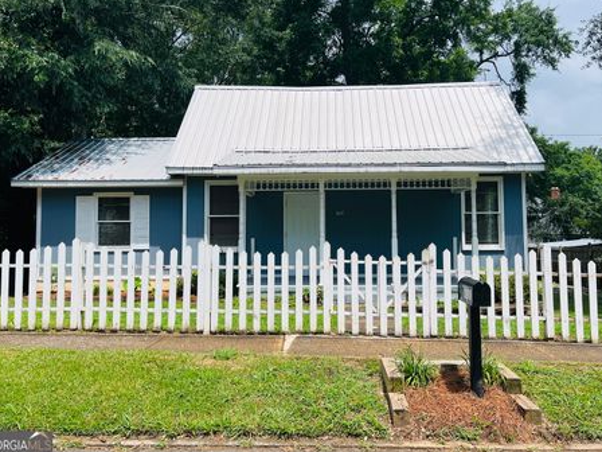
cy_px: 204
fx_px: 504
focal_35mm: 29
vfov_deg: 48.2
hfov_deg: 61.6
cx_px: 313
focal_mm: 5.1
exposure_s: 1/6173
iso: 50
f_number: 1.6
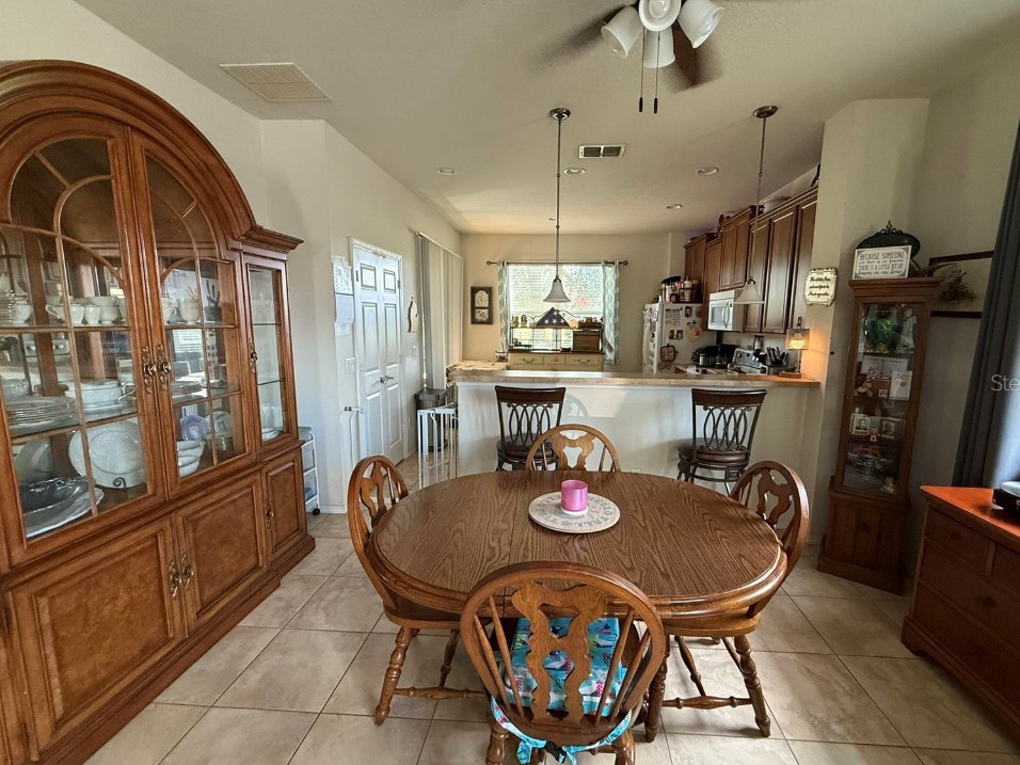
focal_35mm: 15
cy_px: 382
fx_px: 442
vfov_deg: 81.7
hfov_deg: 98.0
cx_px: 545
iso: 320
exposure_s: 1/67
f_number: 2.2
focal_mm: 2.22
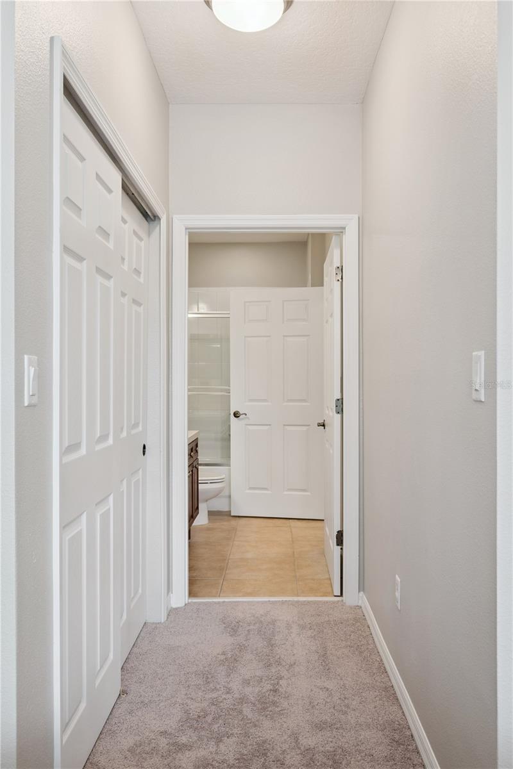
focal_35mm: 27
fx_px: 577
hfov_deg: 47.9
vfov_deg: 67.4
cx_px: 256
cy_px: 384
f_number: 9
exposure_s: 1/10
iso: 200
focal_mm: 27
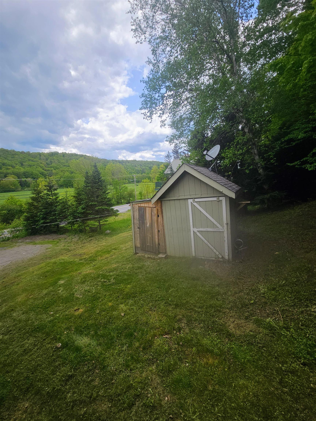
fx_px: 158
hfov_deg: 89.9
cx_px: 158
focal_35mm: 13
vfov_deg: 106.2
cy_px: 210
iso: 50
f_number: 2.2
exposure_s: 1/1070
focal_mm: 2.2
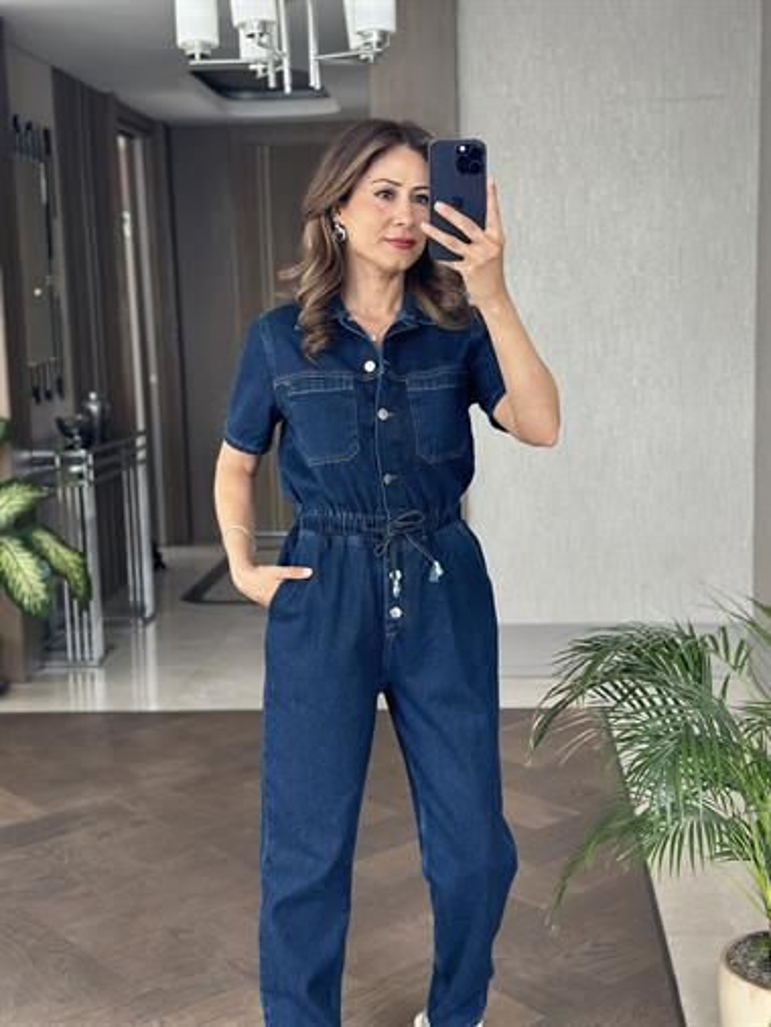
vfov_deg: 39.6
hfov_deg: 30.3
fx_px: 1424
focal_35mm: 48
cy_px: 514
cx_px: 386
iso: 125
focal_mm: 6.86
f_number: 1.78
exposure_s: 1/101
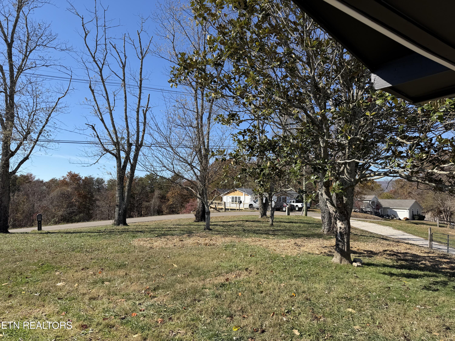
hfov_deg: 71.6
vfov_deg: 56.8
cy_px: 170
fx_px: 315
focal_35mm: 24
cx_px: 228
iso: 80
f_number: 1.78
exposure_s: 1/2907
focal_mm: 6.76
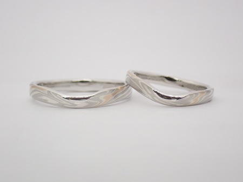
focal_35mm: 77
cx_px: 122
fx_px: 540
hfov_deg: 25.3
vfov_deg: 19.1
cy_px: 91
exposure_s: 1/125
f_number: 4.1
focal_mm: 13.65
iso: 200
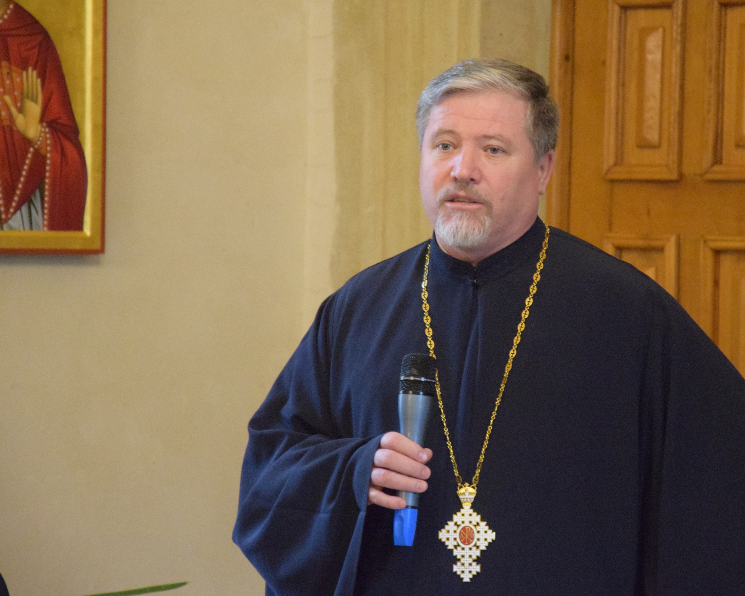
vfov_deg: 8.0
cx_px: 466
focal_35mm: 193
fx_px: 4247
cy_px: 299
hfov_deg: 10.0
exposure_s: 1/60
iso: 6400
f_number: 5.6
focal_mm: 105
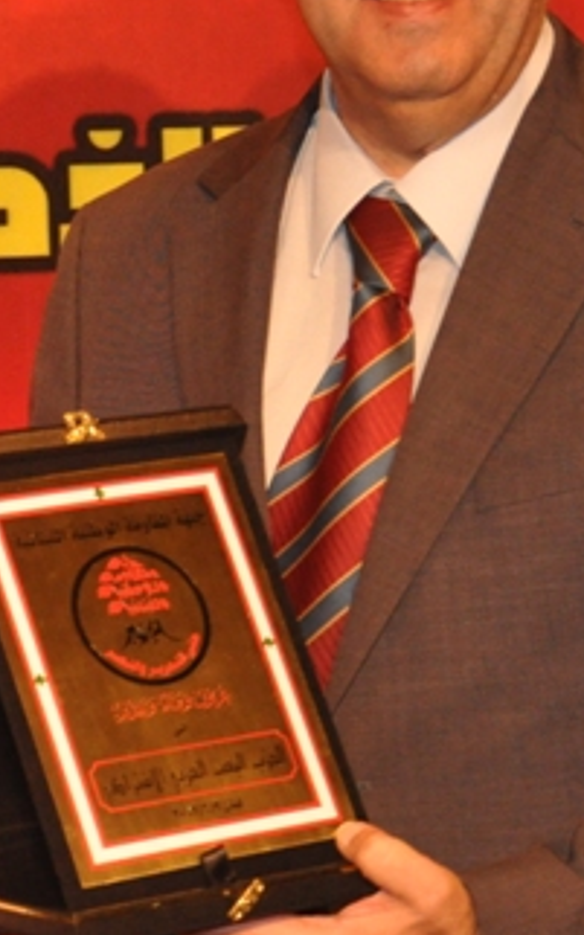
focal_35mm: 145
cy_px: 386
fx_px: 3696
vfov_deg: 14.4
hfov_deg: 9.0
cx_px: -12
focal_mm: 34
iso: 1600
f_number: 5
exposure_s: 1/60
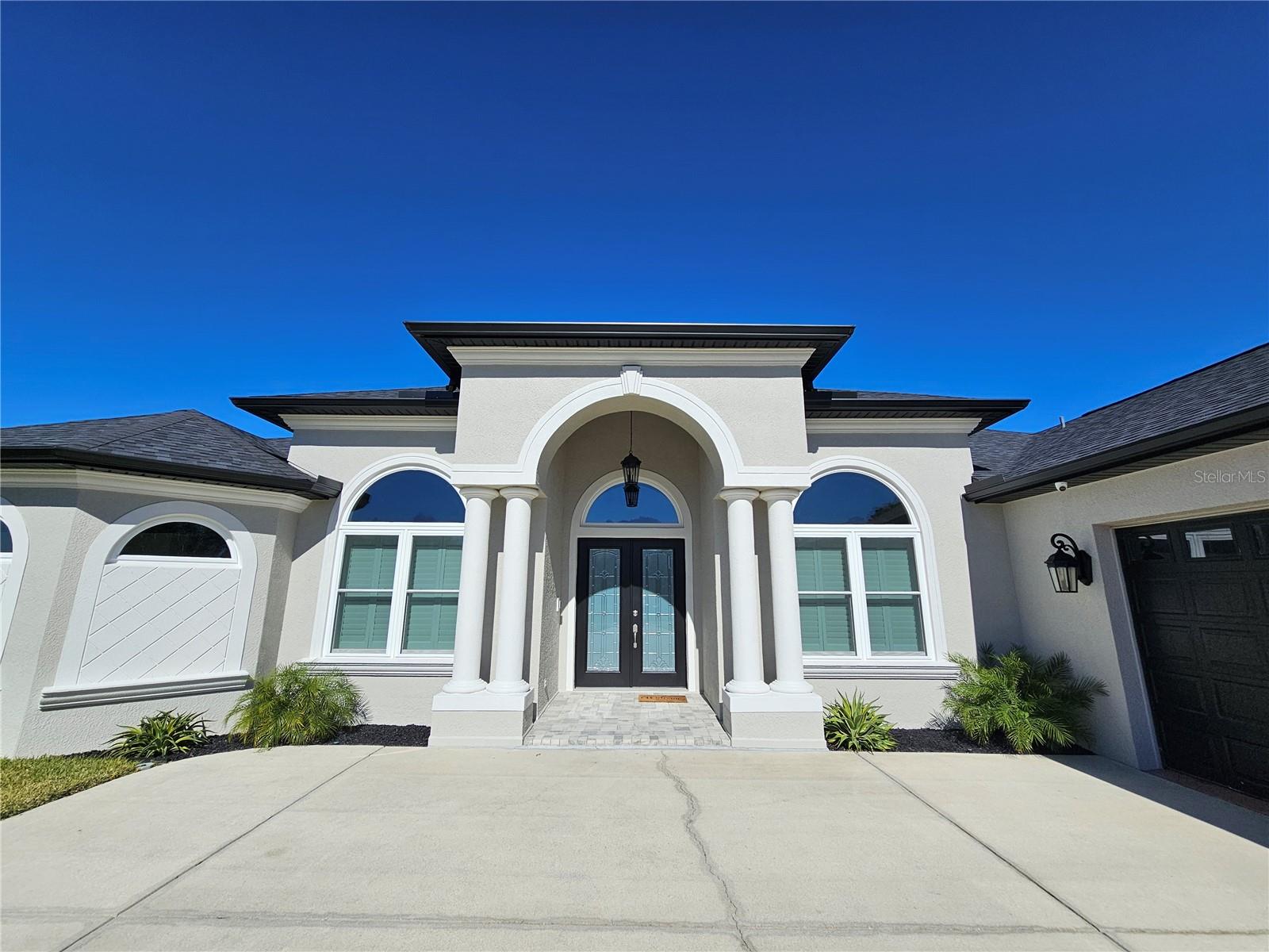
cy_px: 476
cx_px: 634
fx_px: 477
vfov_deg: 89.9
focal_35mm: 13
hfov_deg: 106.2
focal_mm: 2.2
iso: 50
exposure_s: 1/4064
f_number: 2.2
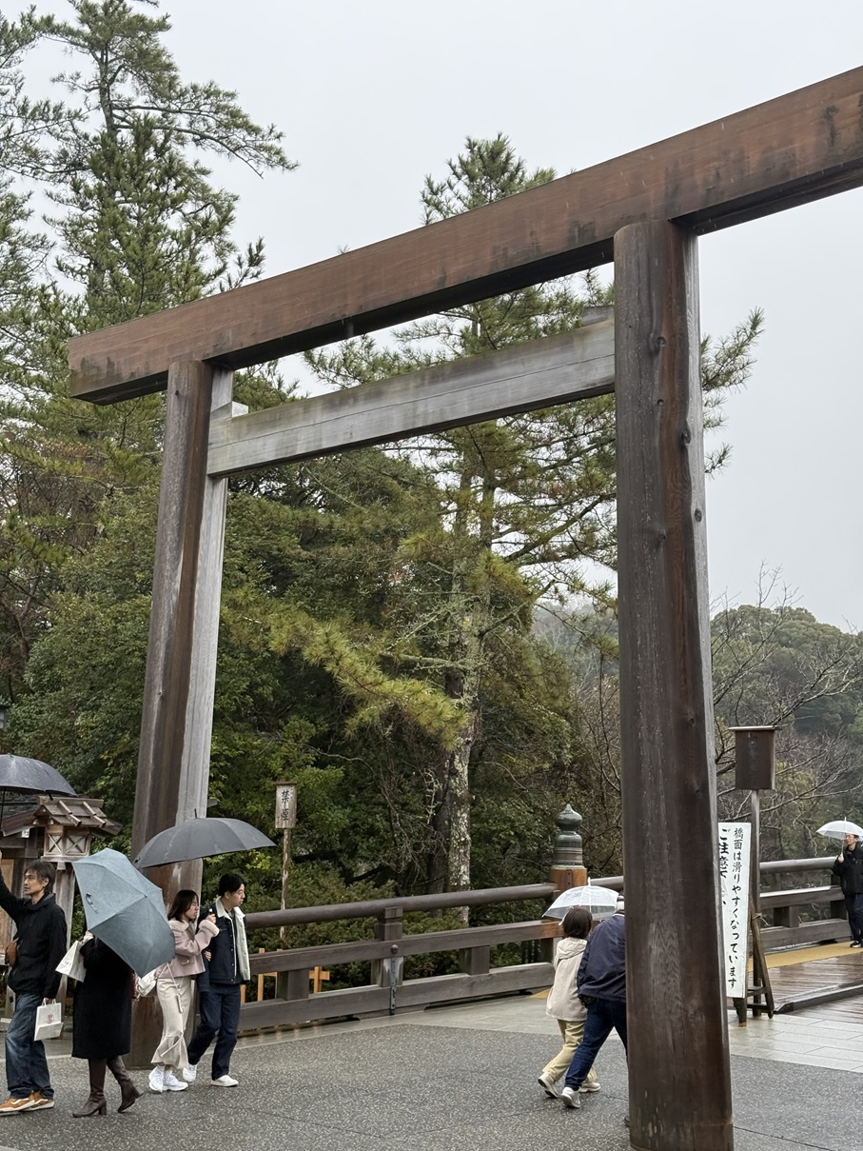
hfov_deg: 30.3
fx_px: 1595
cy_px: 576
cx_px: 432
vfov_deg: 39.7
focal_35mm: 48
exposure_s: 1/402
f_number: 1.78
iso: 80
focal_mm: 6.76
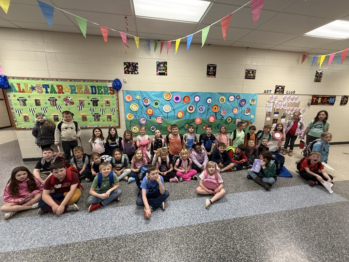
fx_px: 141
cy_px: 131
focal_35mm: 14
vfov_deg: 85.7
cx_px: 174
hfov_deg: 102.1
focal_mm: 2.22
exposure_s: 1/60
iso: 400
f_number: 2.2
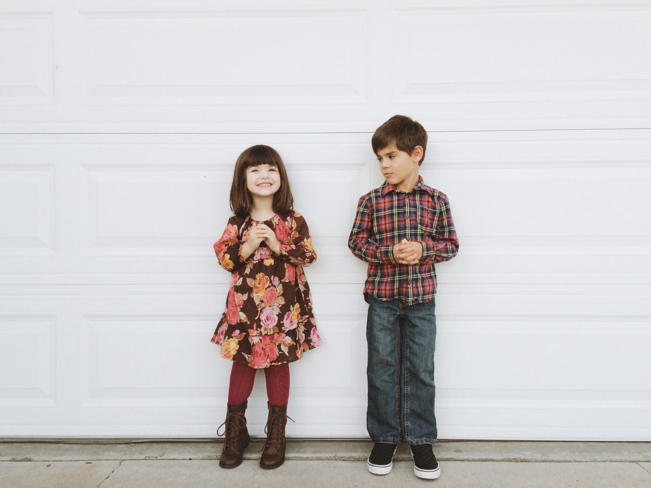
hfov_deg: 61.7
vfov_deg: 48.2
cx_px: 326
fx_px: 545
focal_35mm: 29
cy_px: 244
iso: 40
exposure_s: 1/60
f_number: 2.2
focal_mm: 4.15
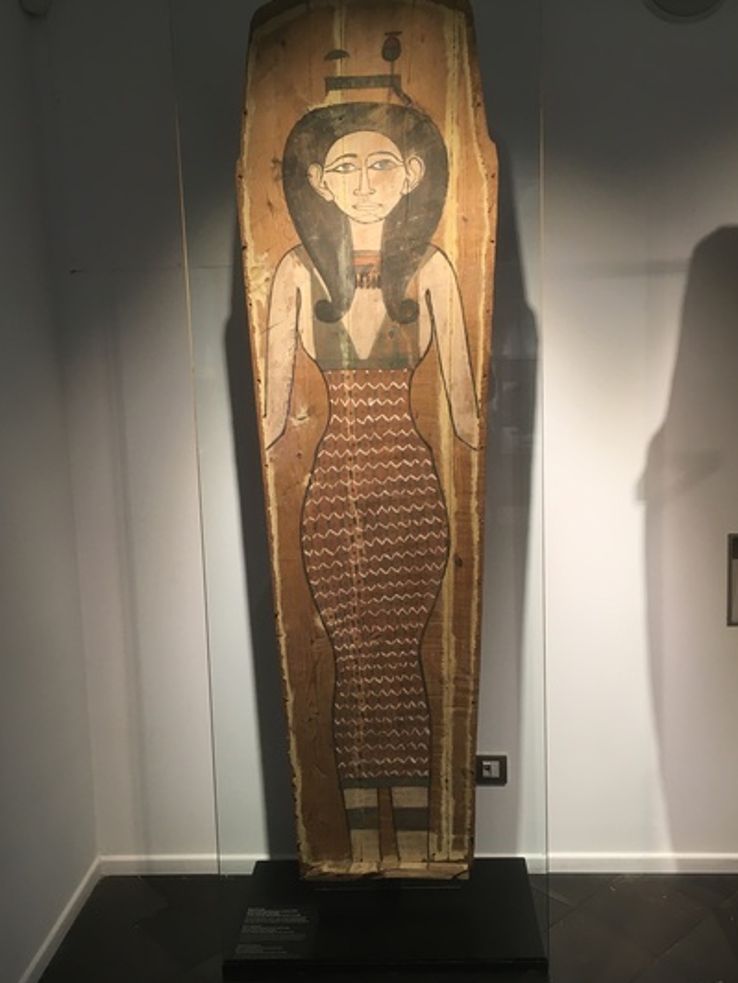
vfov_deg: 56.7
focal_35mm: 32
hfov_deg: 44.2
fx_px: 909
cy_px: 455
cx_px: 387
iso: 64
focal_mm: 4.15
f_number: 2.2
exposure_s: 1/33
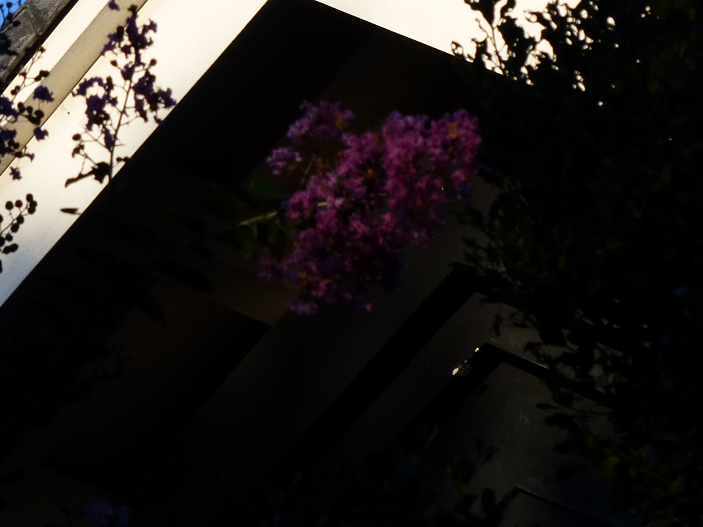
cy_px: -52
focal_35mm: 375
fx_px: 7616
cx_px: 234
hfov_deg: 5.3
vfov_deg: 4.0
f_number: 4
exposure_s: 1/640
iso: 100
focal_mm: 29.6
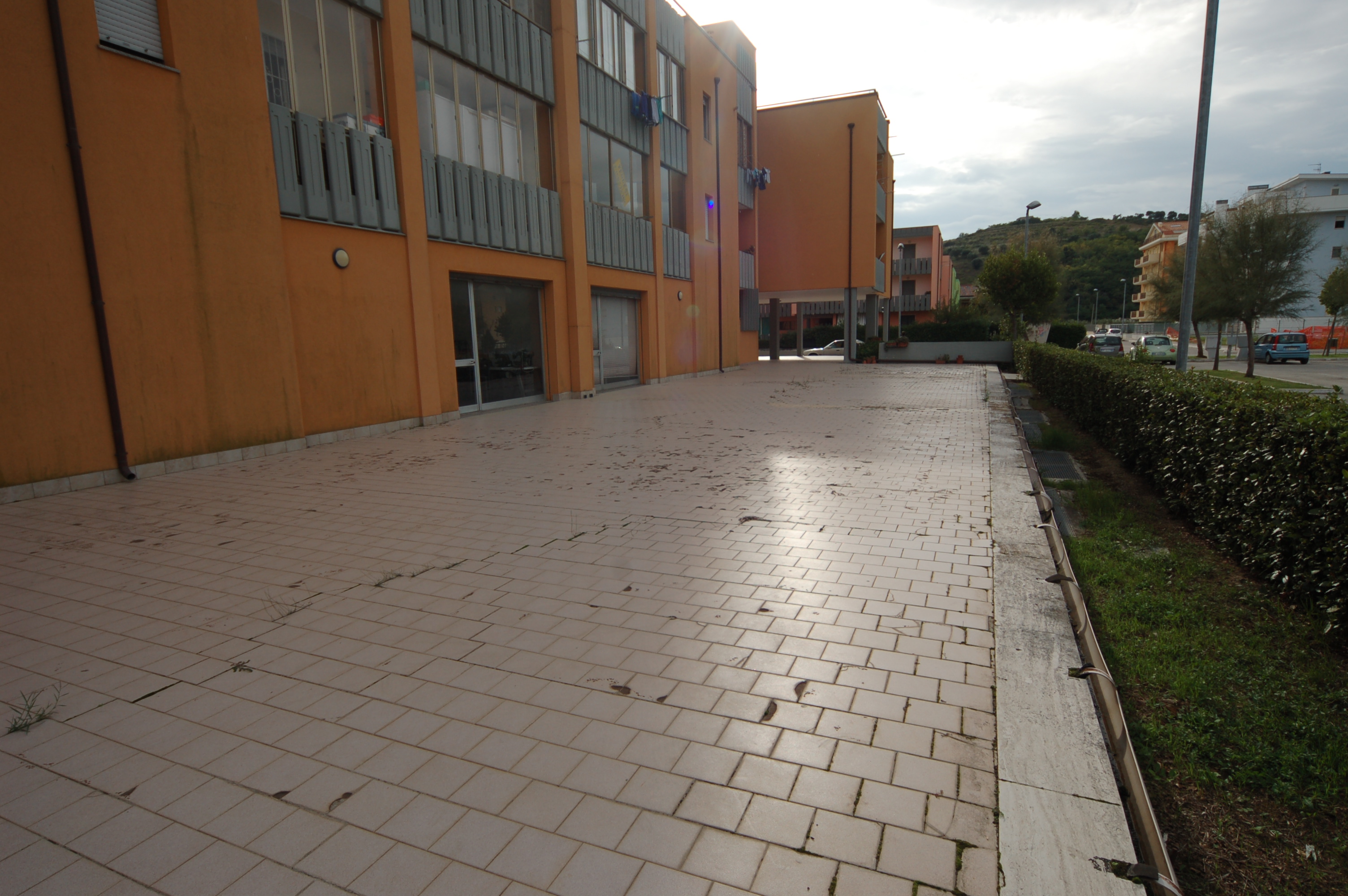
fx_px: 673
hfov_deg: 90.1
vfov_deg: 67.3
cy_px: 448
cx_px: 674
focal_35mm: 18
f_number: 7.1
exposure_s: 1/500
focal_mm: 12
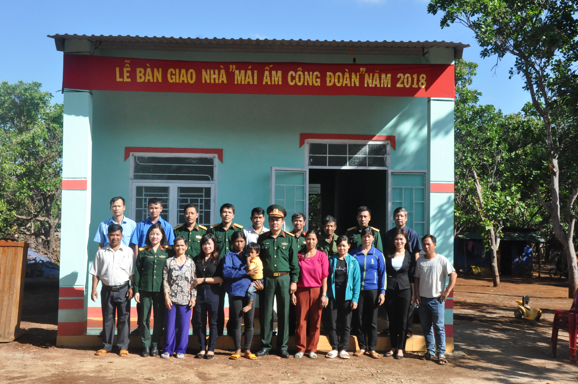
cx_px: 289
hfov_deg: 49.6
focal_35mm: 39
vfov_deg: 34.1
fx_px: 625
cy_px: 192
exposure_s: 1/800
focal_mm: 26
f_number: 14
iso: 1600
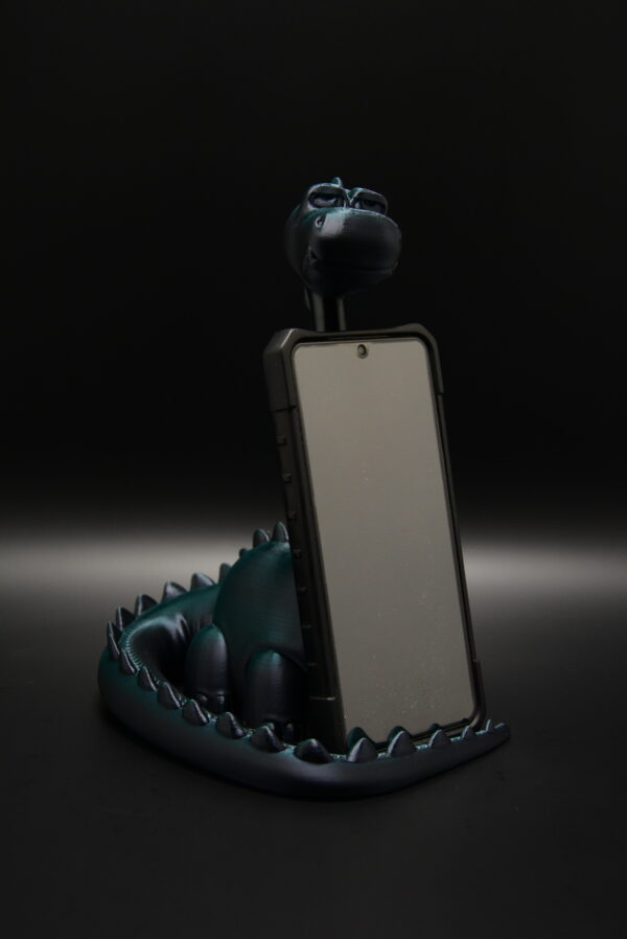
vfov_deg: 37.8
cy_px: 470
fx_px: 1369
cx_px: 314
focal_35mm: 52
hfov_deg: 25.8
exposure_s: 1/50
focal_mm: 35
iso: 800
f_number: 4.5
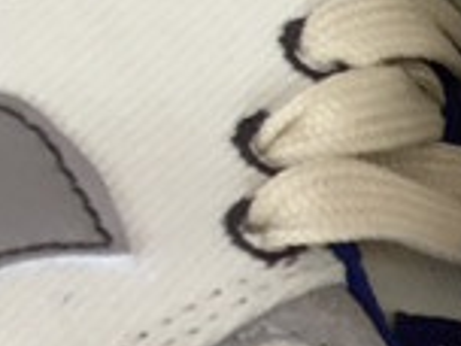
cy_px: 44
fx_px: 2437
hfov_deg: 9.2
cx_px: 1259
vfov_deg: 8.1
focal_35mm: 183
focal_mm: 3.3
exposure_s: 1/100
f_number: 2.4
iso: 32
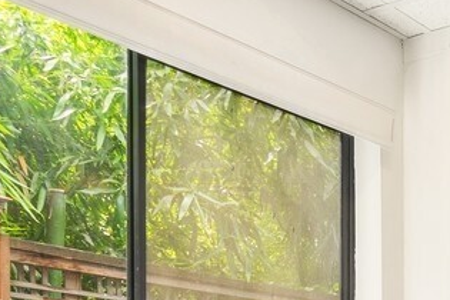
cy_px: 423
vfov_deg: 17.6
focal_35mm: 71
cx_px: 509
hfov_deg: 26.0
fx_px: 887
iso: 200
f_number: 8
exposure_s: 1/13
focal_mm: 14
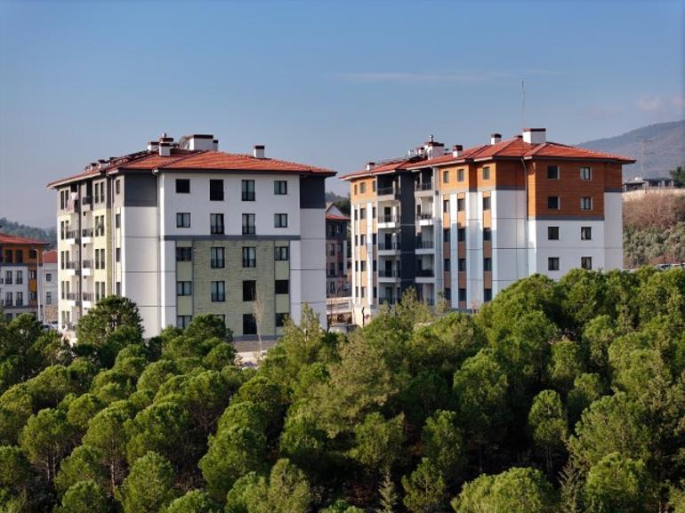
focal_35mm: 70
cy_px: 256
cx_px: 342
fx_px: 1385
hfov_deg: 27.8
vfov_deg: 21.0
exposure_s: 1/120
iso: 100
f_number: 2.8
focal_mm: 19.35
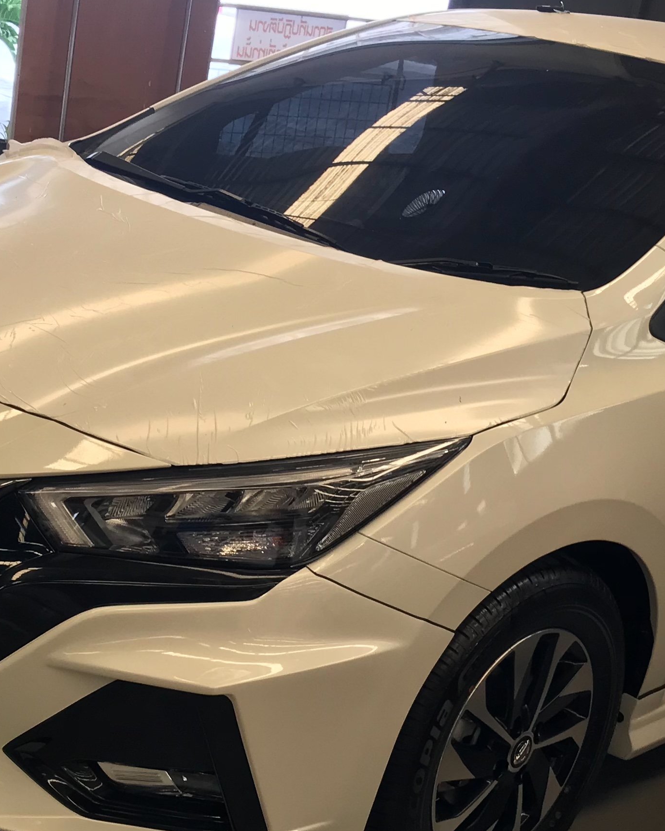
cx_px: 311
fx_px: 1575
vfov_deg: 29.6
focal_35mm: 64
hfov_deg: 23.8
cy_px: 401
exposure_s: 1/100
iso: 32
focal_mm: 3.99
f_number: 1.8
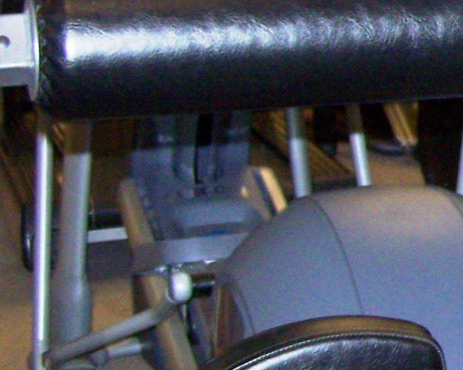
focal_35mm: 147
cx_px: 789
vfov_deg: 10.5
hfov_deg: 12.2
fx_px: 2013
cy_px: 79
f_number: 2.8
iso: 160
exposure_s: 1/60
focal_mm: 6.3
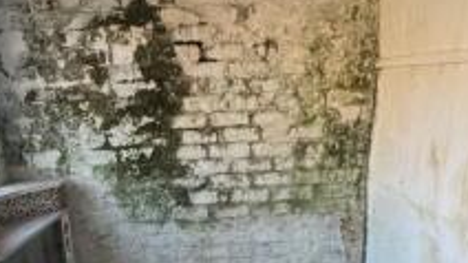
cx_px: 206
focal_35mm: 39
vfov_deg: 28.7
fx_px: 484
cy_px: 257
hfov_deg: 51.5
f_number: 1.8
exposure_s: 1/99
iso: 160
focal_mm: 1.57
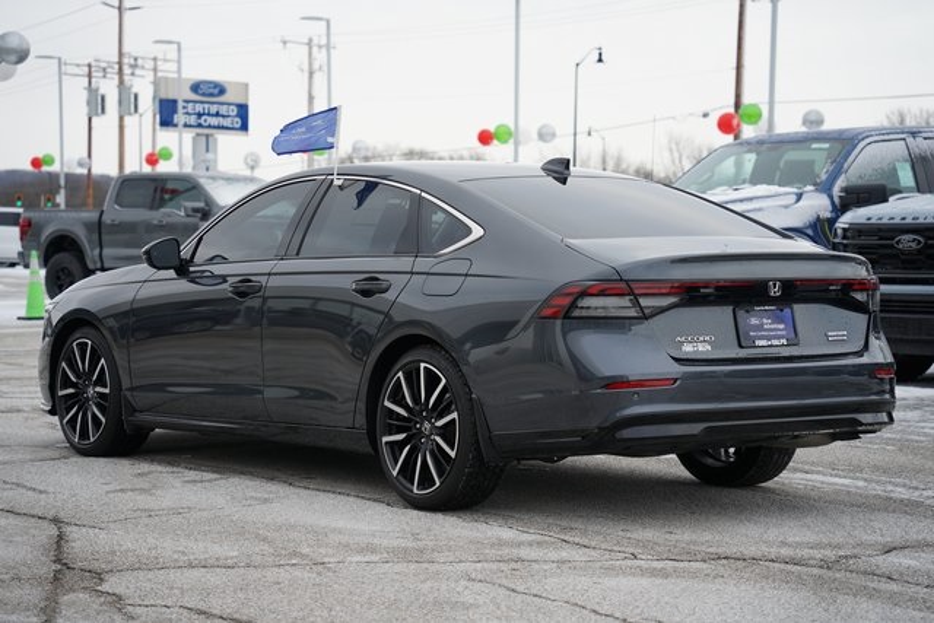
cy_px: 312
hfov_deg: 25.1
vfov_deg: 16.9
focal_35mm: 81
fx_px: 2102
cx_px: 467
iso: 100
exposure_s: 1/100
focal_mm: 81
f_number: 4.5
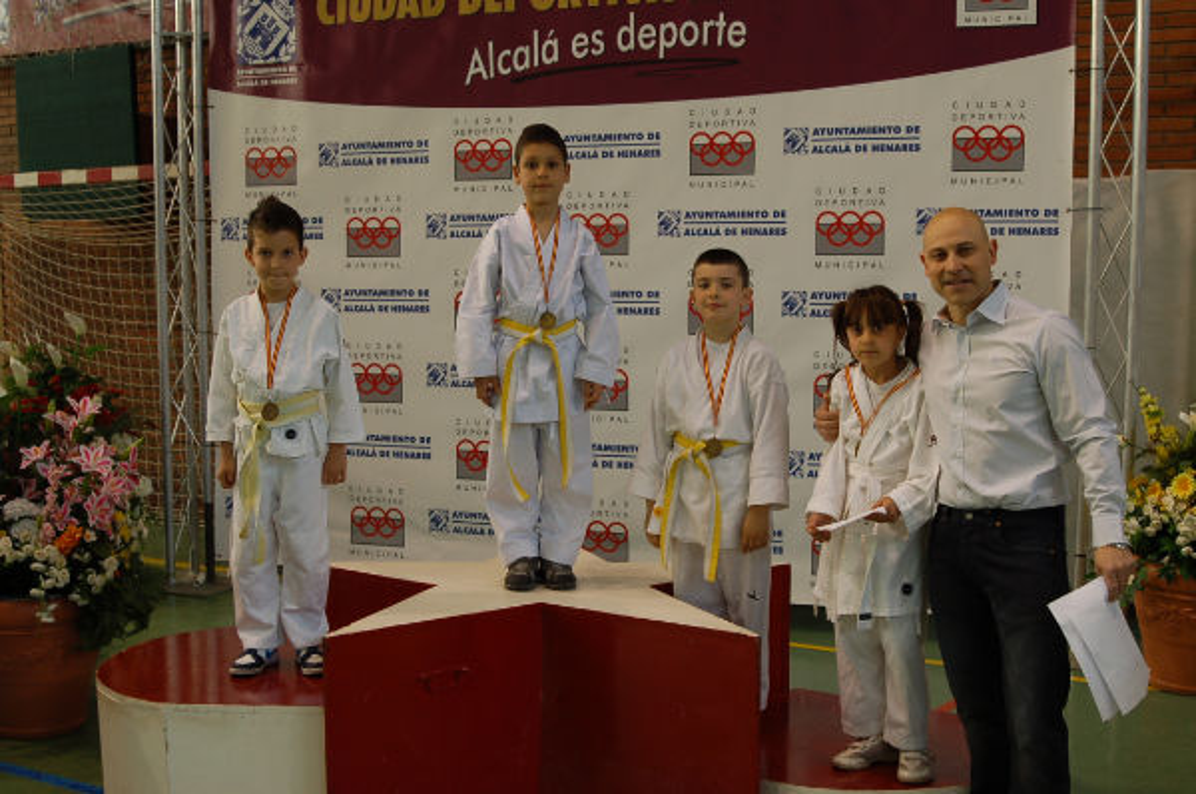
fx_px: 1542
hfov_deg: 42.4
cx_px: 598
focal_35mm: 46
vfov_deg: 28.8
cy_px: 397
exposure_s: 1/60
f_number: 4
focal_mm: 31
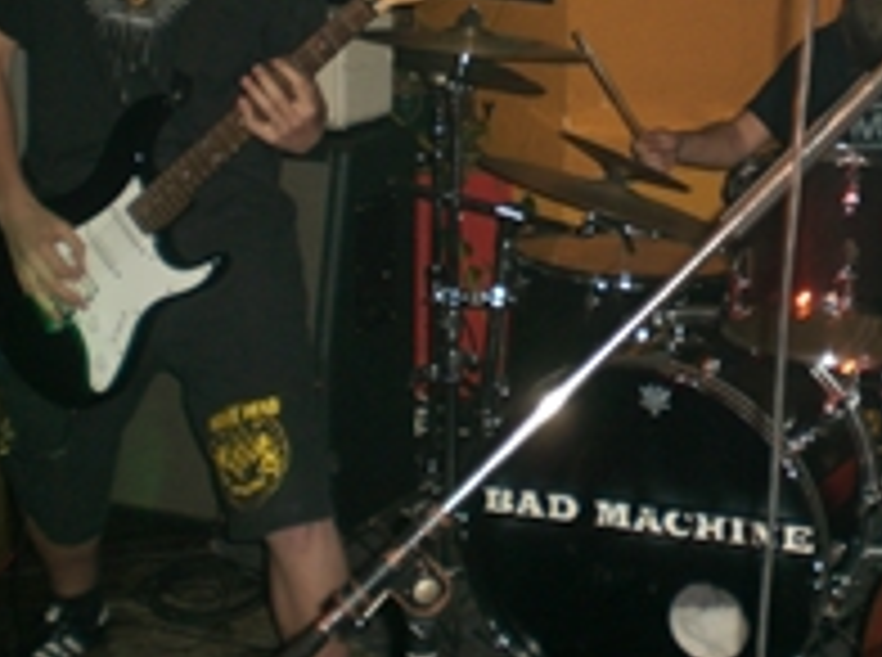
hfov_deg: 28.0
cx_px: 706
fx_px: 1728
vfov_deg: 21.2
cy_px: 108
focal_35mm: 68
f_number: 3.1
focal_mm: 6.3
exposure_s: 1/30
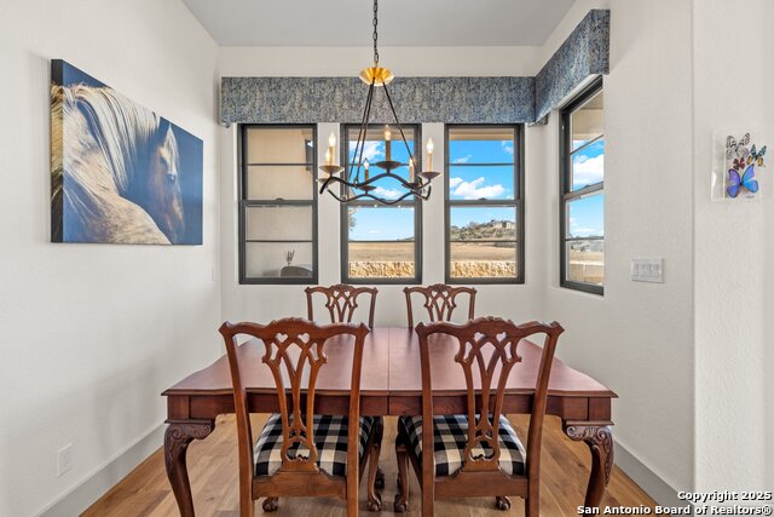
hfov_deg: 96.7
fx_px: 344
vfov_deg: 73.8
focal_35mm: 16
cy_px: 258
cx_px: 387
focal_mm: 16
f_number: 8
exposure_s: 1/20
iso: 100
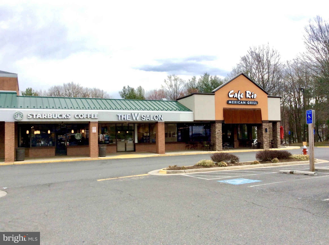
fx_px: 304
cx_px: 164
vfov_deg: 44.1
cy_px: 122
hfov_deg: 56.9
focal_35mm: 32
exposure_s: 1/374
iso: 32
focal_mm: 3.3
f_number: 2.4
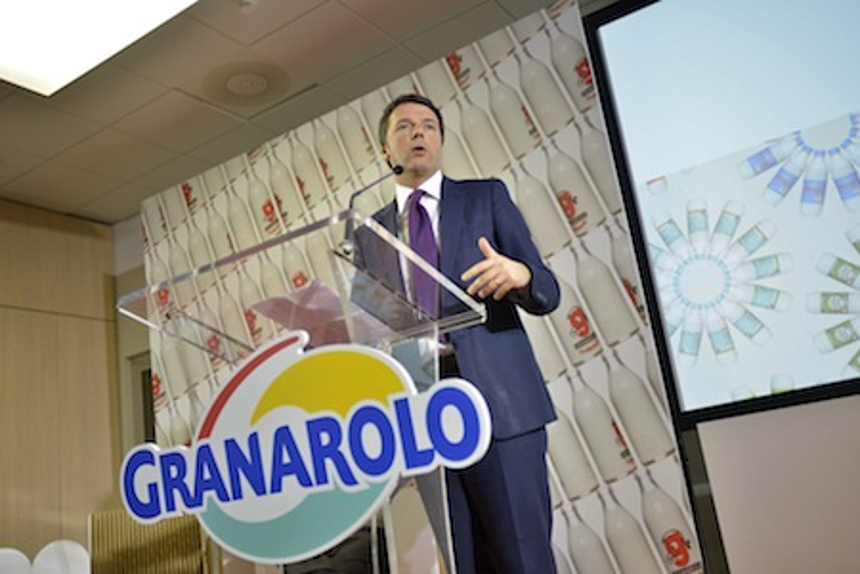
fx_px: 836
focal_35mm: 35
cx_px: 430
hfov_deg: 54.4
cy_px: 287
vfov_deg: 37.9
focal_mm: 35
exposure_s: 1/160
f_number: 5.6
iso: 1000
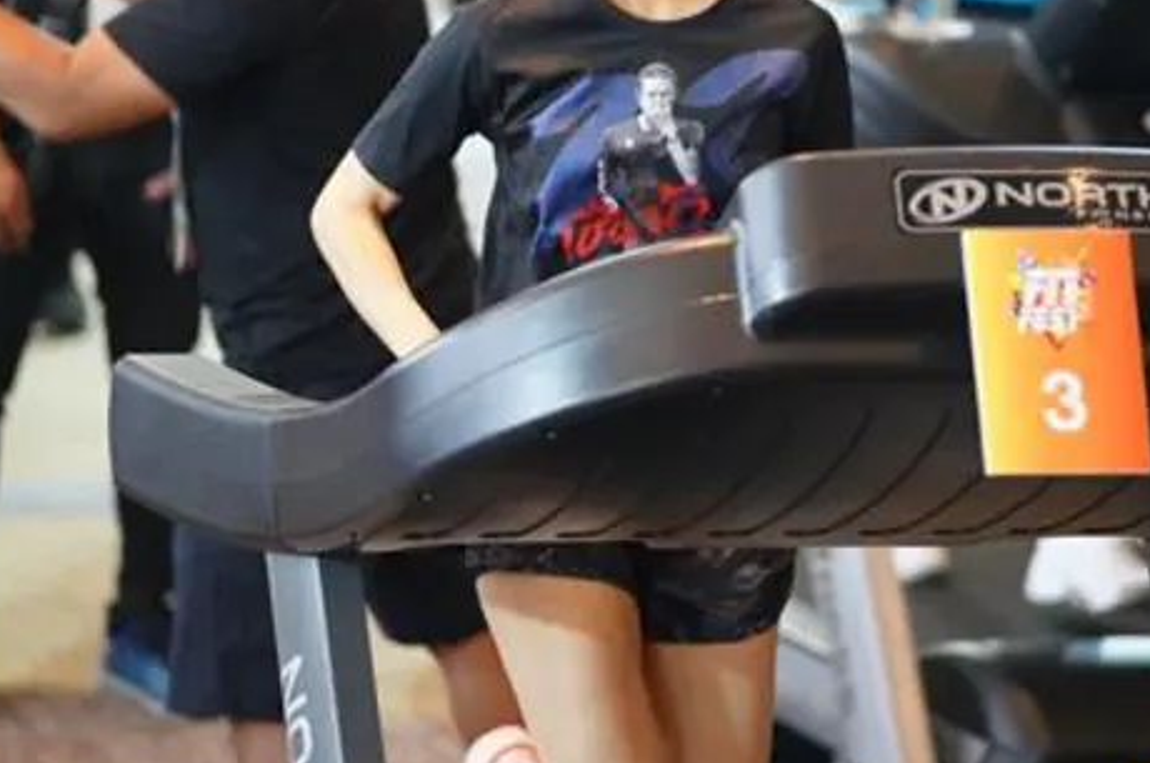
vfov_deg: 5.3
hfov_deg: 8.1
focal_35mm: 256
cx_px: 712
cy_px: 154
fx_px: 8163
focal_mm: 151
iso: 8000
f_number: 2.8
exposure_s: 1/500
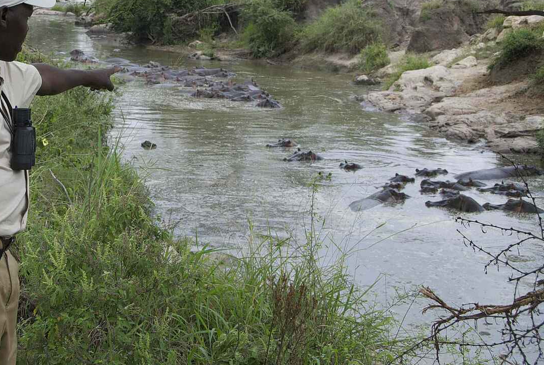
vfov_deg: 18.1
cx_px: 91
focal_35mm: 75
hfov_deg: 26.3
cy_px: 91
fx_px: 1135
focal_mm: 28
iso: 100
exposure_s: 1/125
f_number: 7.1
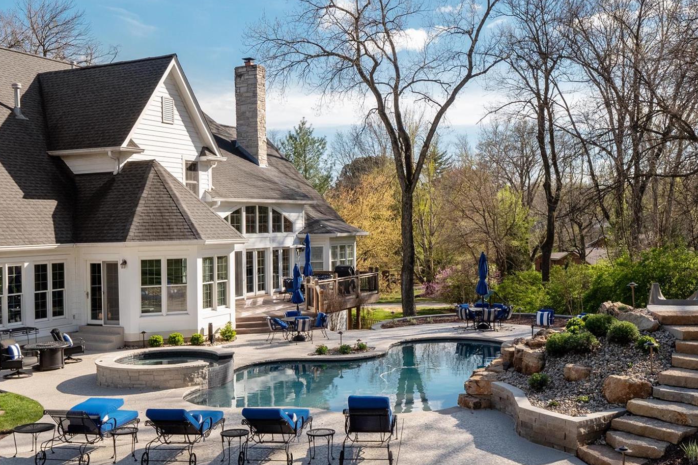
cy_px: 234
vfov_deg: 31.9
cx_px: 351
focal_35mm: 42
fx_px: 814
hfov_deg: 46.4
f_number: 8
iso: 400
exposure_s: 1/640
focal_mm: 18
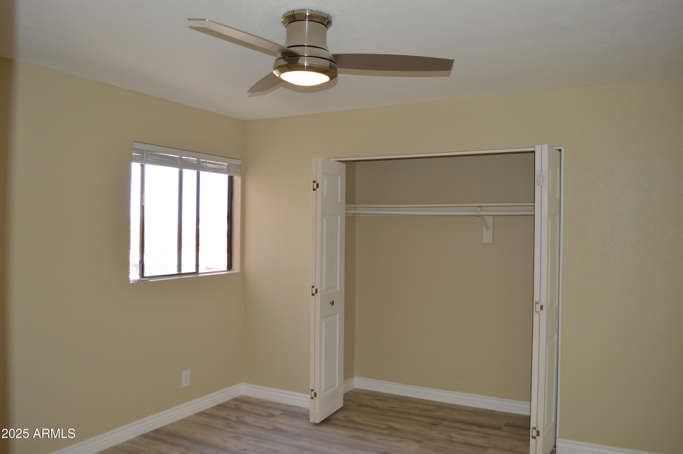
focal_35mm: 27
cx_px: 342
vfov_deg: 47.8
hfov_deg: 67.4
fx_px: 512
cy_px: 227
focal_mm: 18
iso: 400
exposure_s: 1/125
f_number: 4
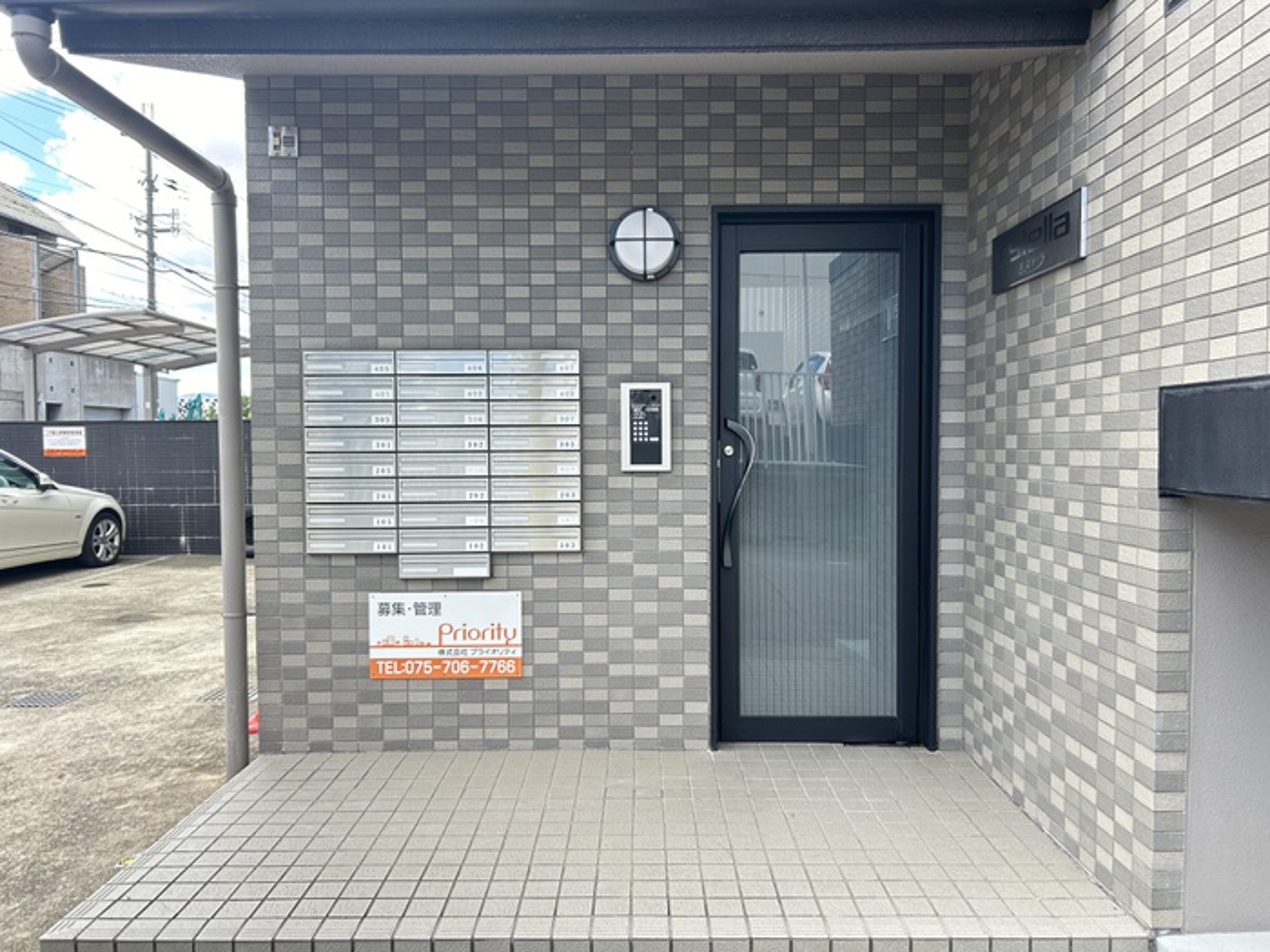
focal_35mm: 26
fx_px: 954
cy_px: 476
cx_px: 635
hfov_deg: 67.3
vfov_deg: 53.1
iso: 50
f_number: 1.5
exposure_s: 1/407
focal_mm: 5.7
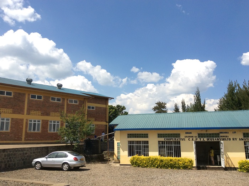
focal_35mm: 32
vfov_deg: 44.0
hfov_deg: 56.9
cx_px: 124
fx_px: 230
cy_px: 93
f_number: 2.4
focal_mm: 3.3
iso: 32
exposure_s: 1/1506
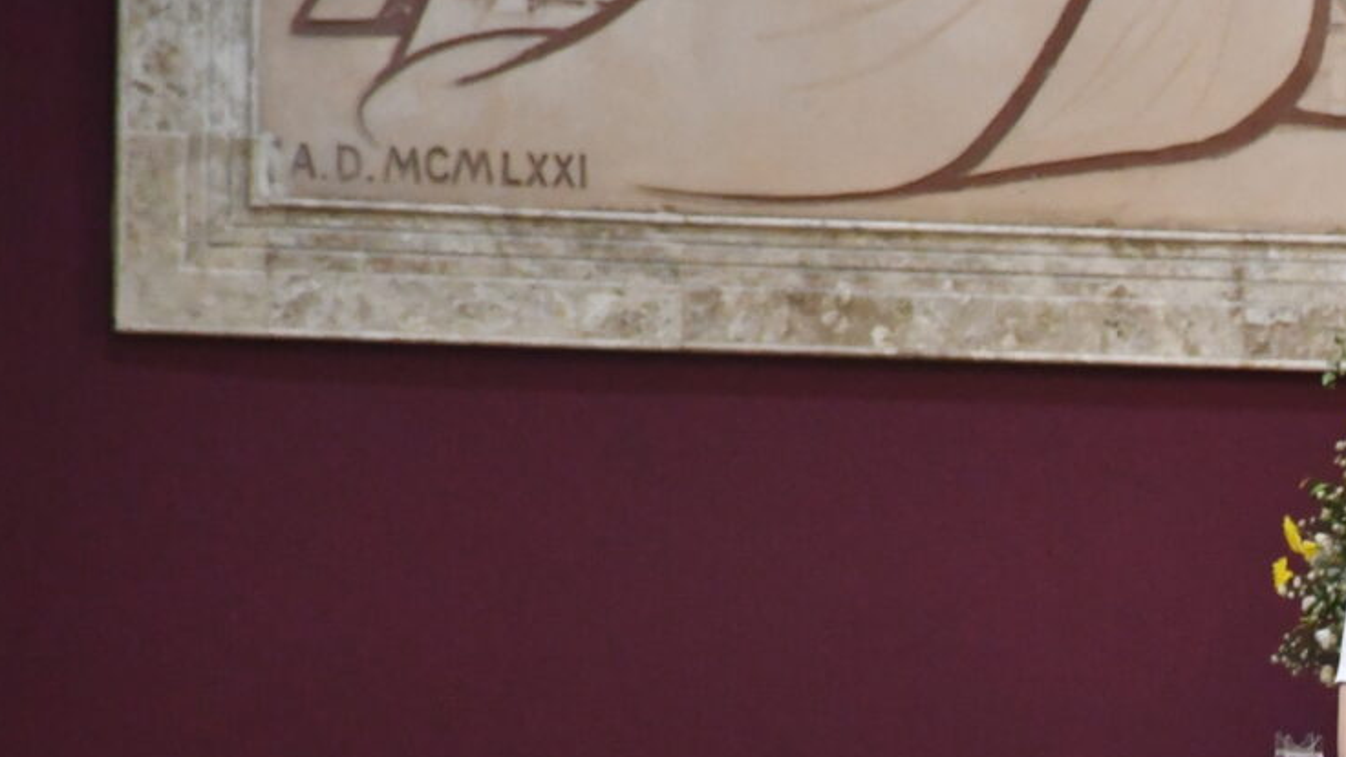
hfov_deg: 4.3
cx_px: 1659
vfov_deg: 2.4
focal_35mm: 500
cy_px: 726
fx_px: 17845
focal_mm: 122
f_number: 5.6
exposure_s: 1/125
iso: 4000
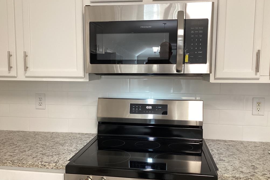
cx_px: 134
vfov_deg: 40.0
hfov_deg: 57.2
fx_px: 248
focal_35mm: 33
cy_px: 93
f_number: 2.4
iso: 200
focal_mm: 3.3
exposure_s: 1/60
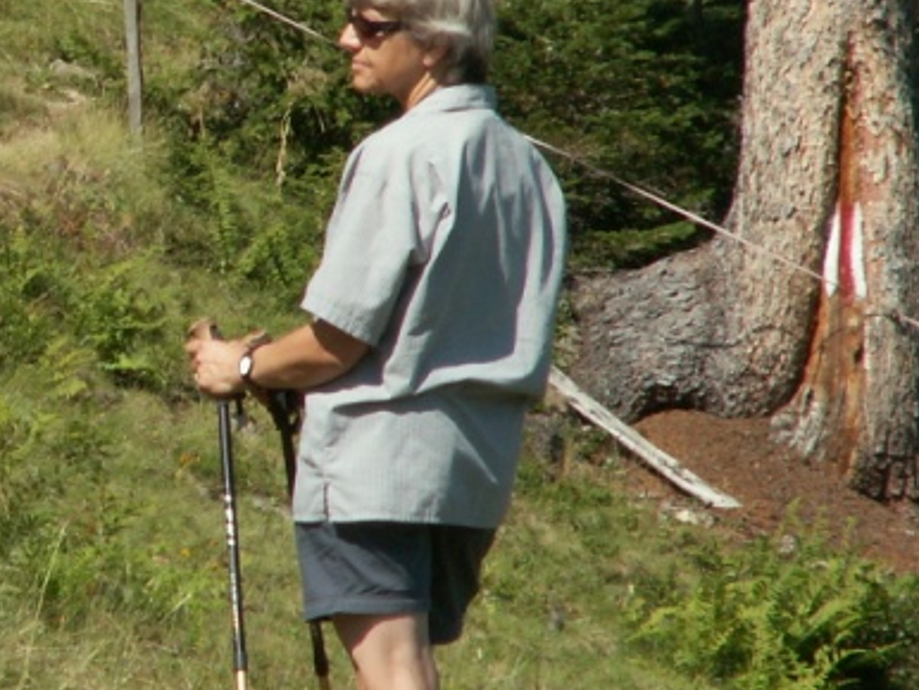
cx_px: -10
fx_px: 19871
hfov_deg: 2.6
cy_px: 278
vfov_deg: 2.0
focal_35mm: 748
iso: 50
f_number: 7.1
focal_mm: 46.22
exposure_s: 1/200
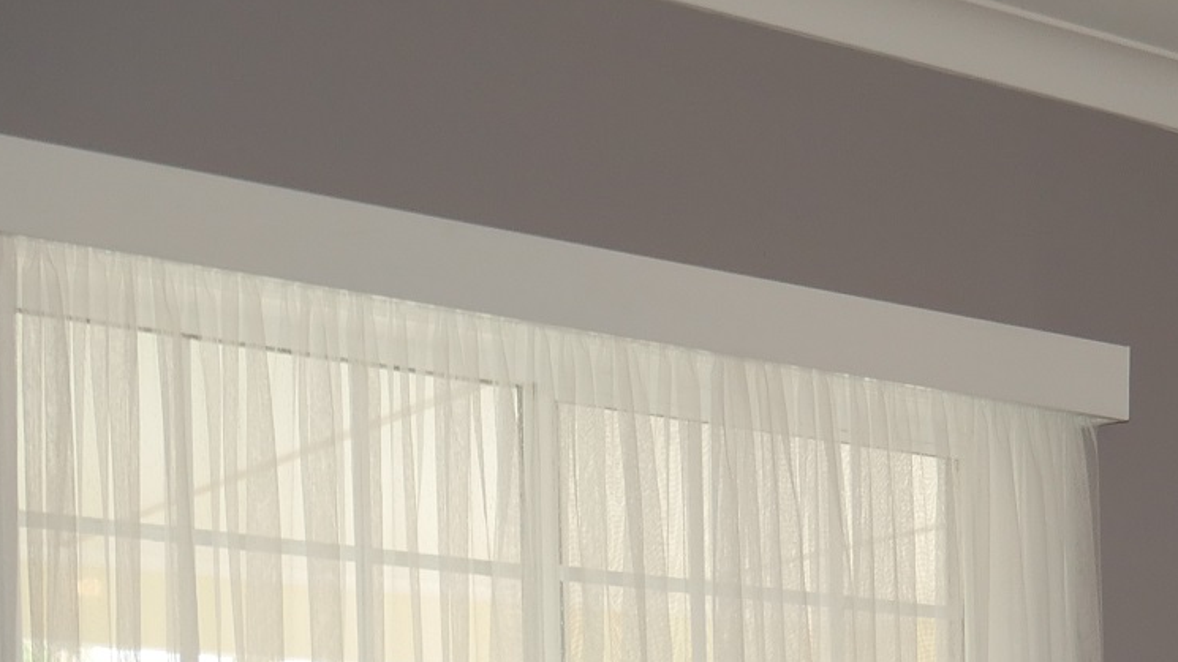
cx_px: 1439
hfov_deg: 21.0
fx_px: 2936
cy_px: 1145
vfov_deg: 12.0
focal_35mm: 94
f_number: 3.5
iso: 200
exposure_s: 1/125
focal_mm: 14
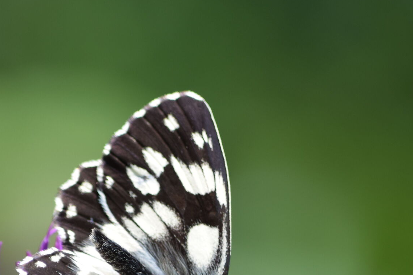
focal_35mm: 950
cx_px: 226
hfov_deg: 2.2
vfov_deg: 1.4
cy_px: 230
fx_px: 10898
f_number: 5.6
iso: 280
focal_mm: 300
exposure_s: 1/500
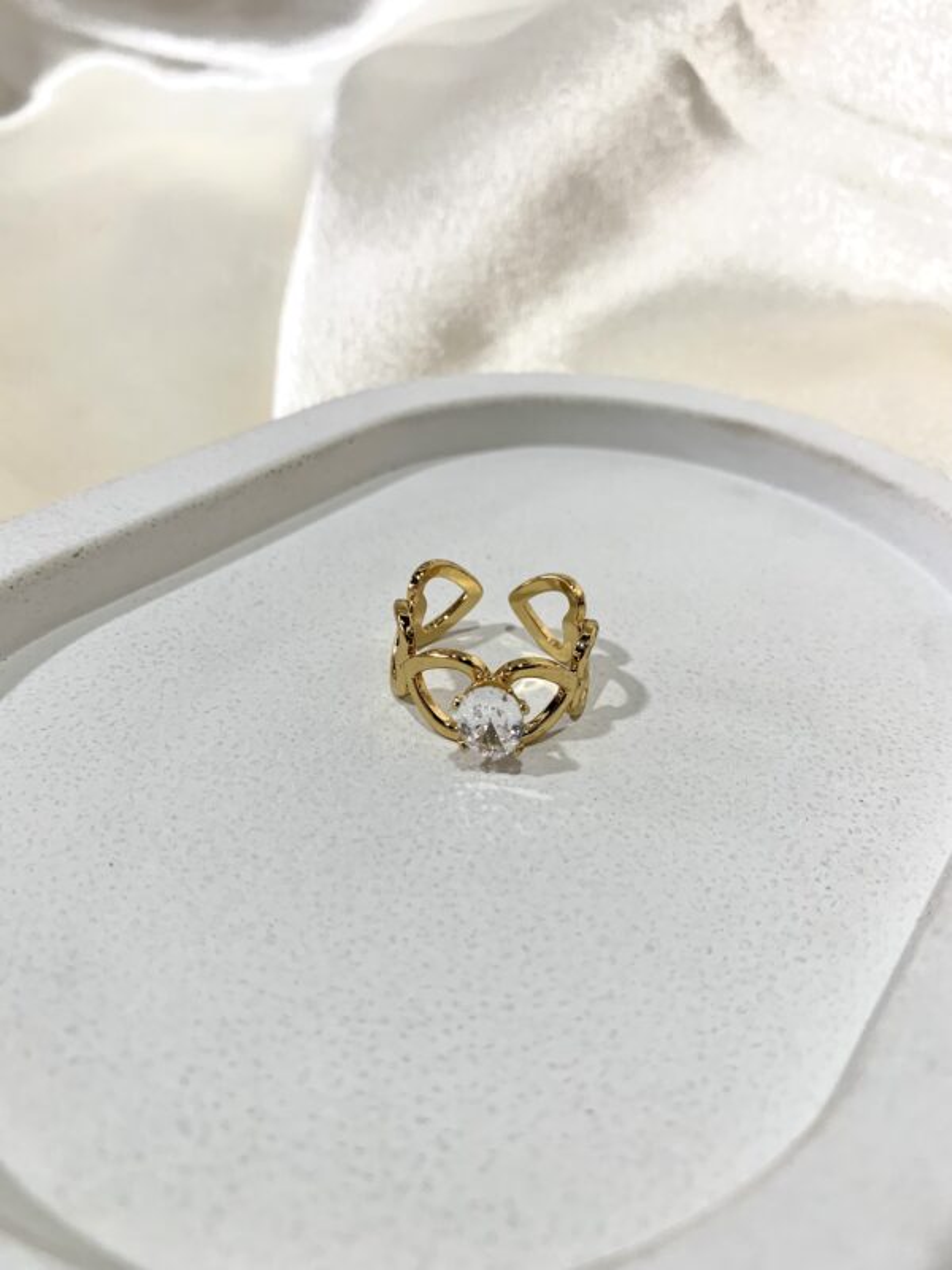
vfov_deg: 67.3
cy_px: 635
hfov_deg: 53.1
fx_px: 953
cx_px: 476
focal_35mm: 26
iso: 80
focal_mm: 4.25
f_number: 1.8
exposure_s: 1/100
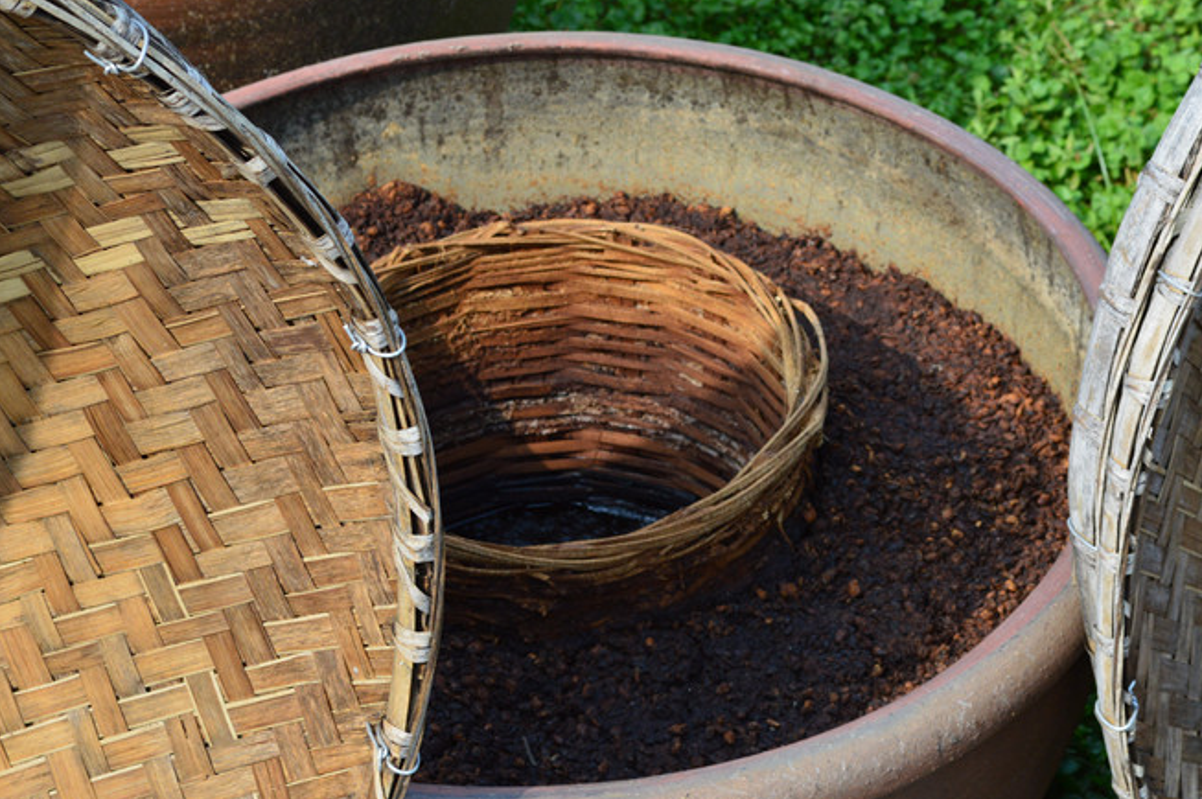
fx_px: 3792
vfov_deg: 12.0
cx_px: 661
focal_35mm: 114
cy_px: 405
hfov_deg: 18.0
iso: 400
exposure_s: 1/250
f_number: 10
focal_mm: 55
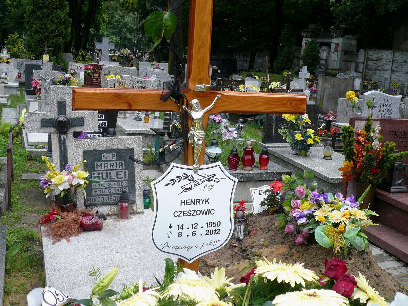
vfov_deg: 32.2
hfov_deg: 42.1
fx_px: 530
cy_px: 153
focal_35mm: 45
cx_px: 204
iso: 100
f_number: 3.1
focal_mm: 6.1
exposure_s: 1/640
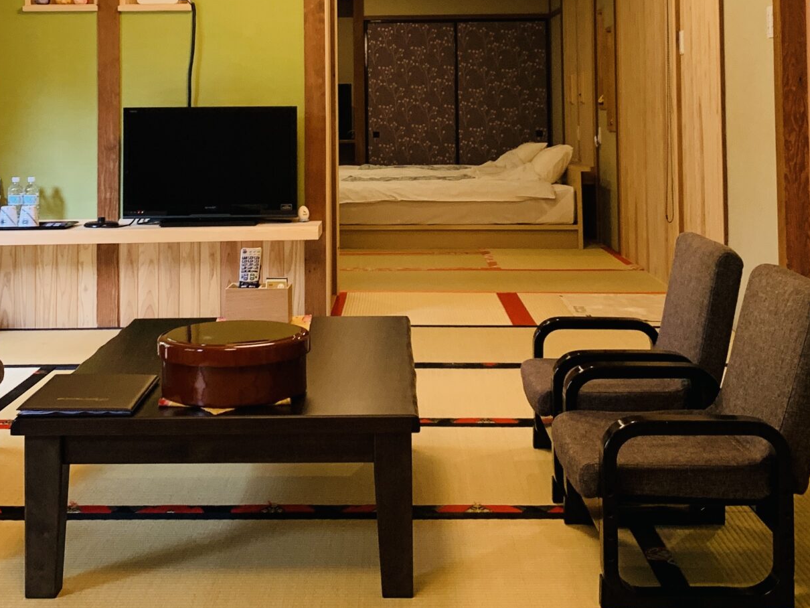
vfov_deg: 25.8
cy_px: 76
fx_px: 1287
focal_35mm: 55
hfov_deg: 34.9
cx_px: 368
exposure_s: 1/60
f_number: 1.8
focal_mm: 4.25
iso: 100
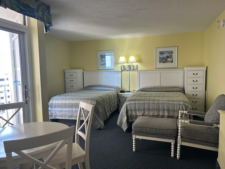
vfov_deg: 53.1
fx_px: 169
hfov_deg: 67.3
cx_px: 112
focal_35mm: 26
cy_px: 84
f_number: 1.5
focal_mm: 5.7
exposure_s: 1/120
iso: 80
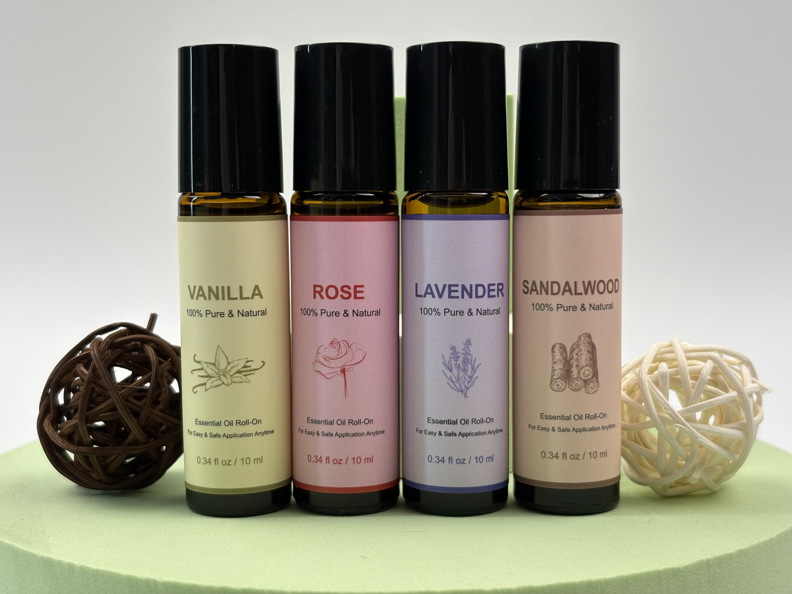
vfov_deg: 28.0
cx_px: 396
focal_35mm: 52
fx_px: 1190
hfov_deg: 36.8
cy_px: 297
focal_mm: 5.96
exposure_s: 1/208
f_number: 1.6
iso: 40
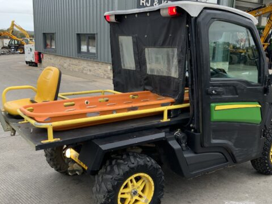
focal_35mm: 39
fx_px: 306
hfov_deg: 47.8
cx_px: 145
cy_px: 117
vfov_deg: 36.7
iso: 64
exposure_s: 1/93
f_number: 1.8
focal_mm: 3
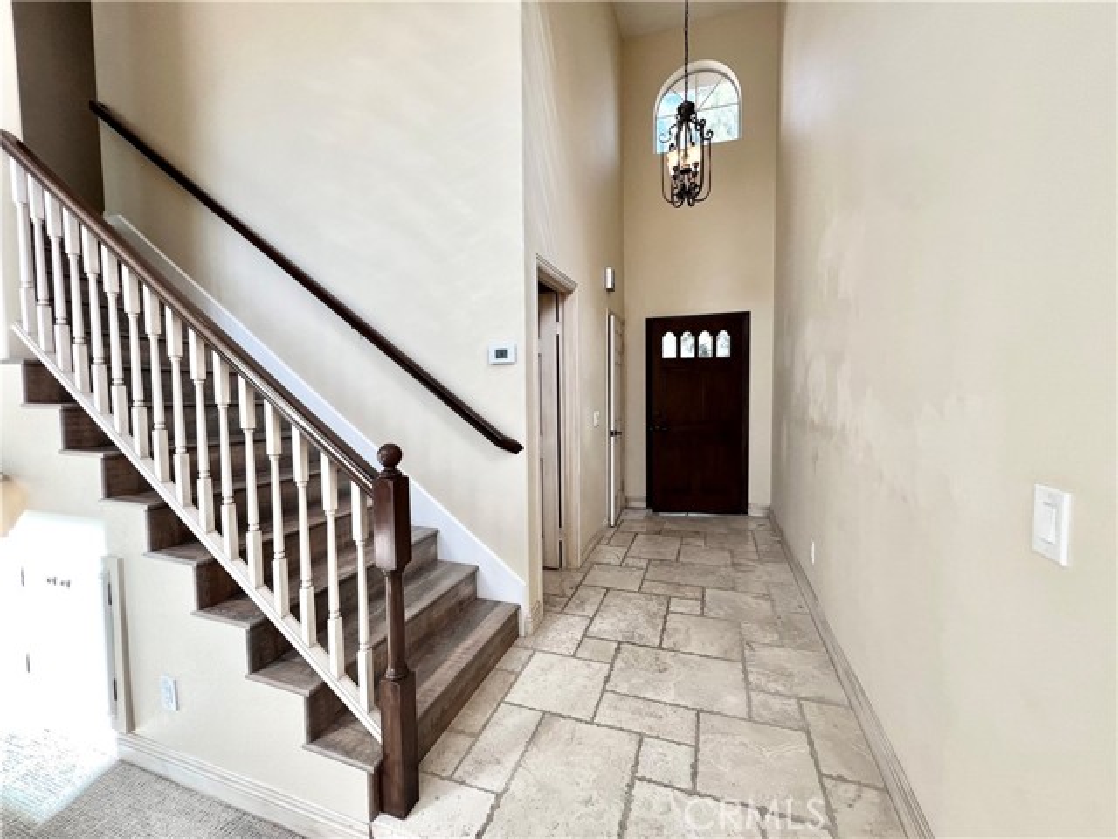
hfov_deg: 106.2
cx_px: 559
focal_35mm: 13
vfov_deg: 89.9
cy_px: 420
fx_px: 420
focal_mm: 1.57
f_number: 1.8
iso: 32
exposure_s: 1/99
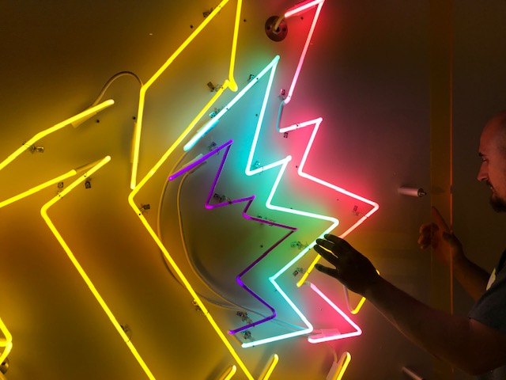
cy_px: 190
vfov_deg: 49.7
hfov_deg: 63.4
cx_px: 253
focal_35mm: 28
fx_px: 409
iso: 20
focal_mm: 3.99
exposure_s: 1/469
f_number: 1.8
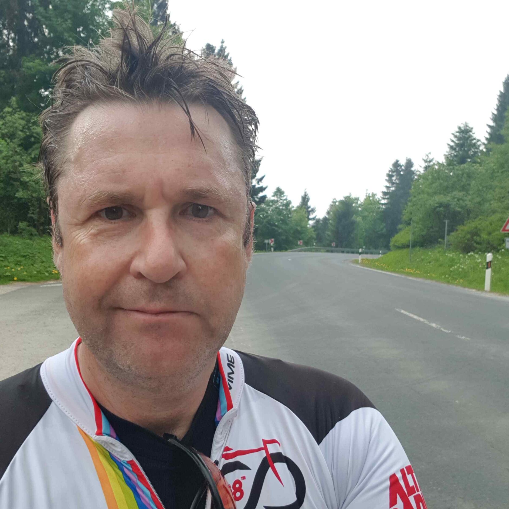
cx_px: 255
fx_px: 499
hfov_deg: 54.0
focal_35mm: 30
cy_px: 229
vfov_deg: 53.9
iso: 40
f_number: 1.7
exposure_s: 1/499
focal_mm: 2.95
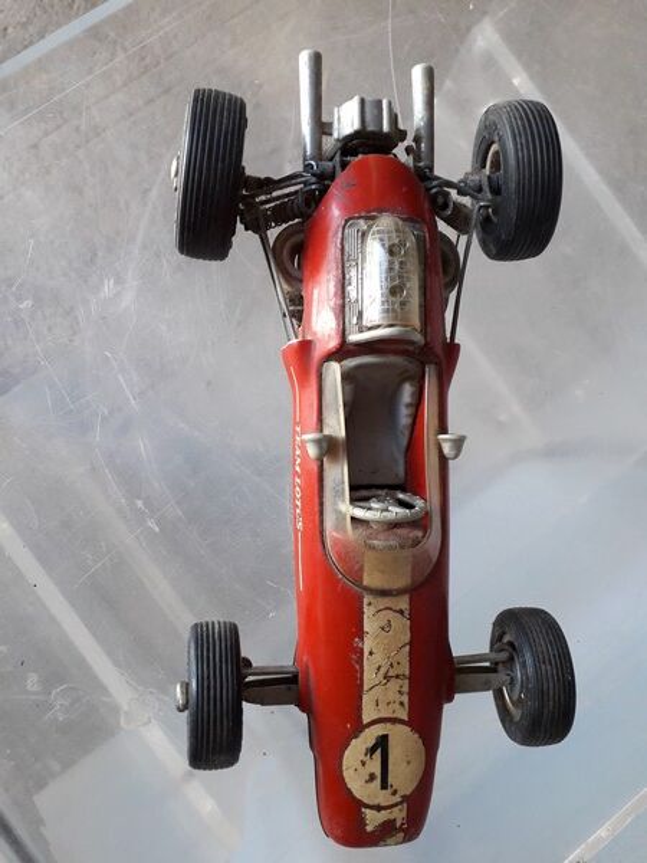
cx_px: 324
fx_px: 673
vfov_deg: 65.3
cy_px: 432
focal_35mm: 27
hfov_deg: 51.4
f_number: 1.9
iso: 100
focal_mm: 3.6
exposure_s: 1/50
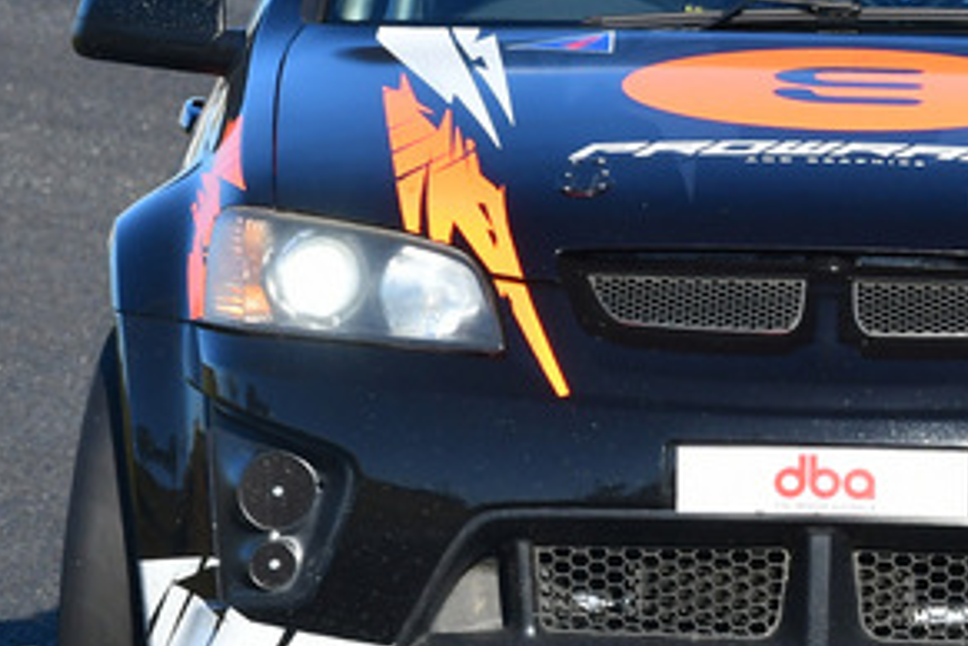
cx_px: 782
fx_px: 33232
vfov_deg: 1.1
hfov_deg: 1.7
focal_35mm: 1236
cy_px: 107
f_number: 11
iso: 500
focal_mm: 300
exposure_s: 1/400
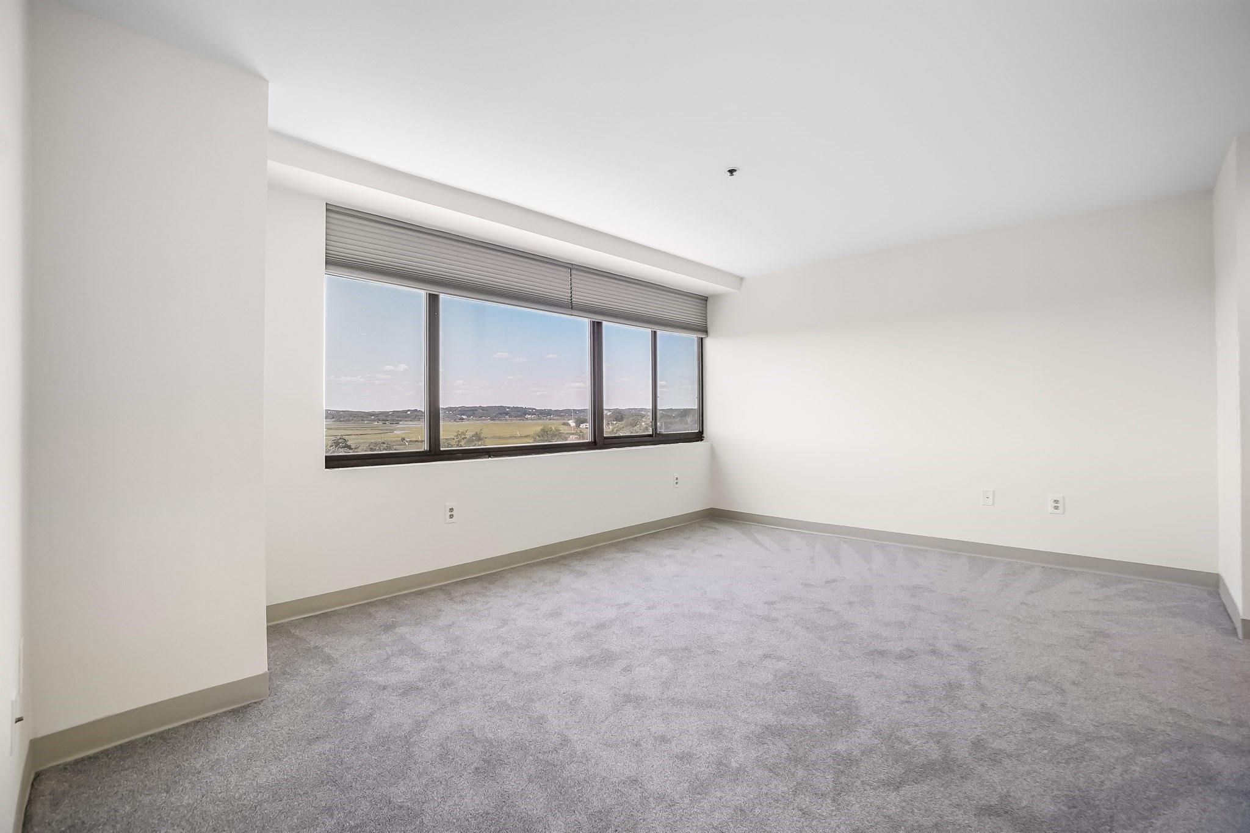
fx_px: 521
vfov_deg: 77.3
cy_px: 416
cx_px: 625
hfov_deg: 100.4
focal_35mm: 15
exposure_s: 1/80
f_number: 5
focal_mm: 10
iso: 500
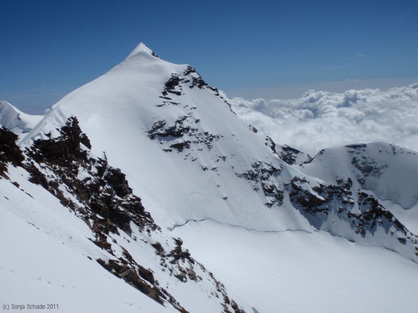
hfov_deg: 51.4
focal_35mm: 36
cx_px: 209
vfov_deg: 39.7
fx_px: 435
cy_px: 156
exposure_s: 1/1000
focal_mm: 6.53
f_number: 6.3
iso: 64
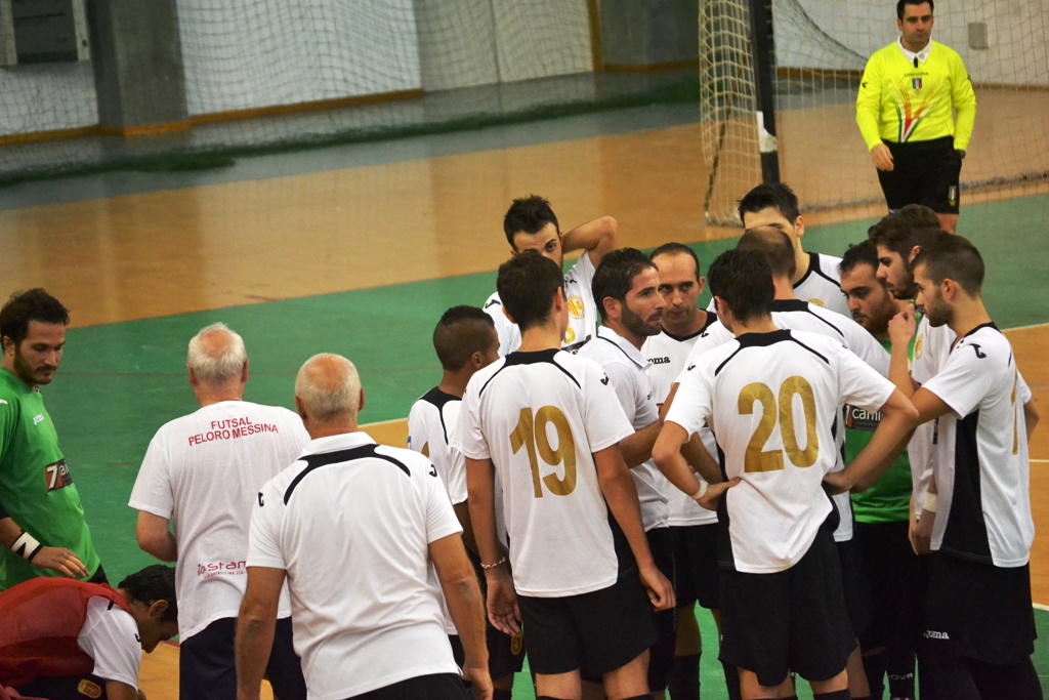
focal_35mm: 180
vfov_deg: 7.6
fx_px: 5245
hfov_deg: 11.4
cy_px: 350
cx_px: 524
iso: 3200
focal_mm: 120
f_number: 4.8
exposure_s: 1/250
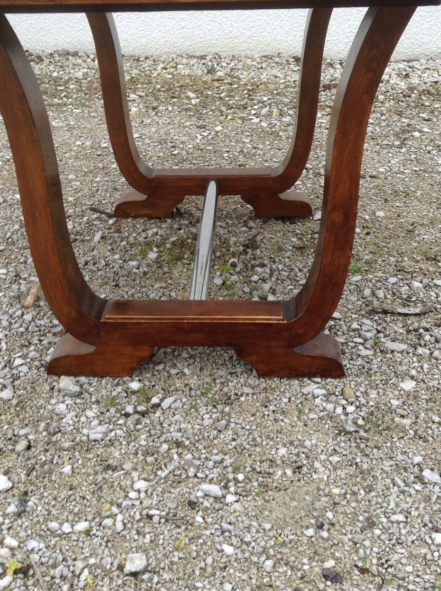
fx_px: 749
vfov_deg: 42.4
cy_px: 198
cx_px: 217
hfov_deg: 32.8
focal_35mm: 44
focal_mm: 3.3
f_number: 2.4
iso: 40
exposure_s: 1/60
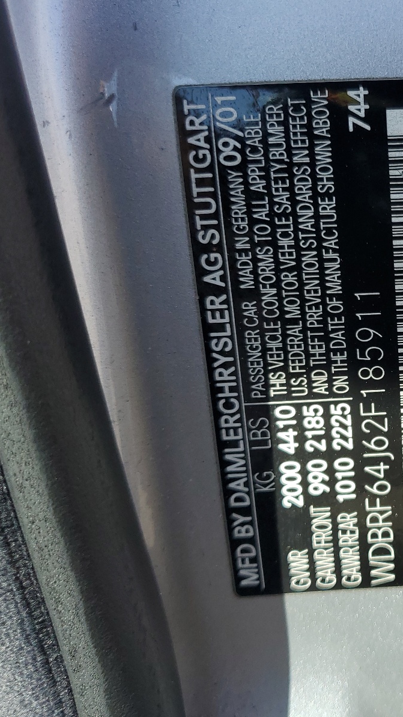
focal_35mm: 38
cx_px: 432
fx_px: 722
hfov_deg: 28.6
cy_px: 359
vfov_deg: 52.8
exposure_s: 1/1111
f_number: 1.5
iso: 50
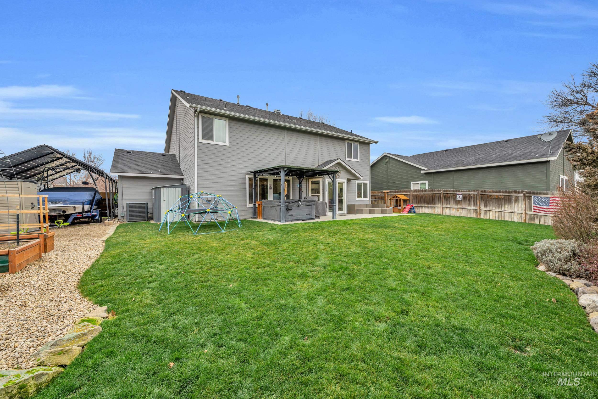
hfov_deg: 104.3
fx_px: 233
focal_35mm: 14
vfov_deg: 81.2
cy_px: 200
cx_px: 299
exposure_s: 1/50
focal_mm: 14
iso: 100
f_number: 6.3
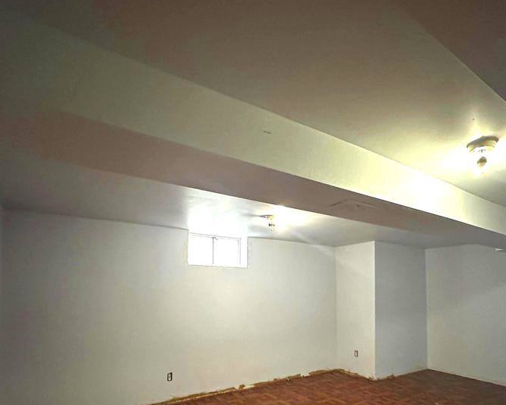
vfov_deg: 63.2
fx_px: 315
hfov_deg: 77.3
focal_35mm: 21
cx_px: 285
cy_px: 282
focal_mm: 2.22
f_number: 2.2
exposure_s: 1/60
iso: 640
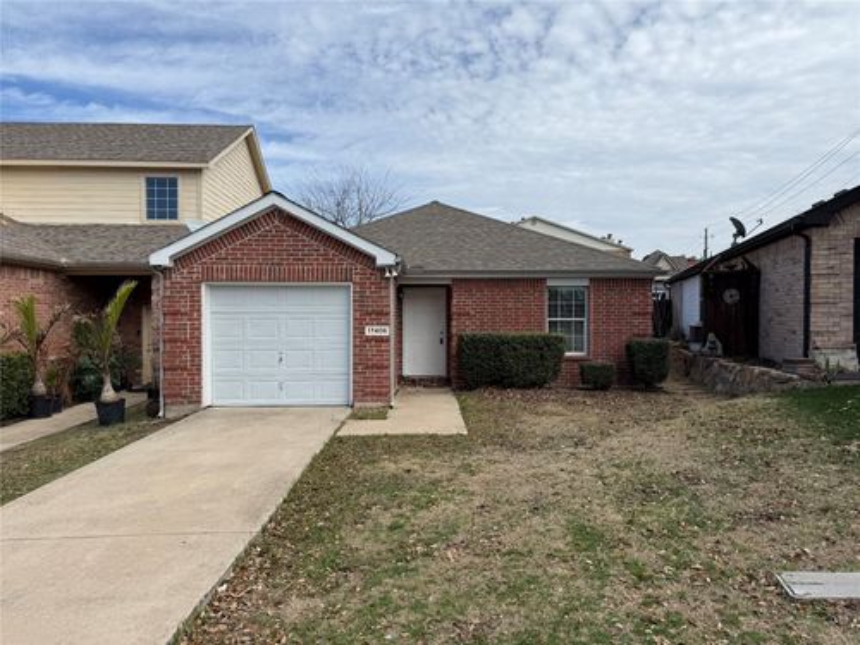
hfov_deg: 71.6
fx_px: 596
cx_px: 430
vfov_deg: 56.8
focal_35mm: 24
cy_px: 322
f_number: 1.78
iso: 80
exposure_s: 1/4975
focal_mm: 6.76
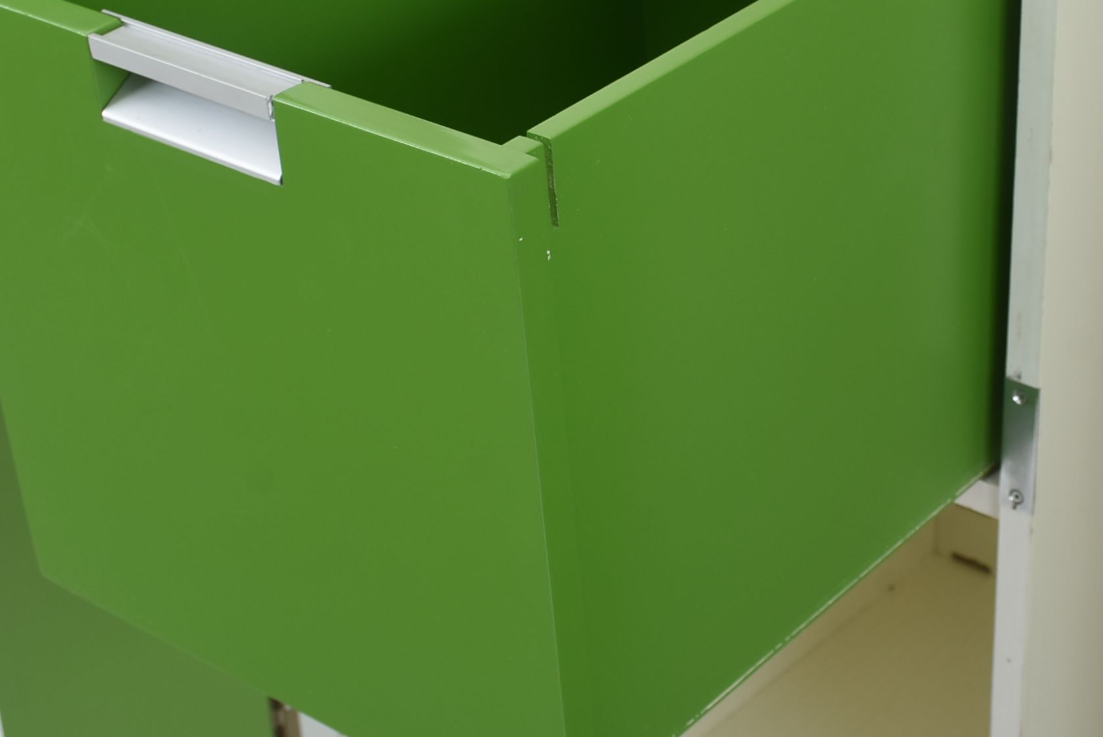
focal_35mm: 86
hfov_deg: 23.5
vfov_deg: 15.9
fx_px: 2637
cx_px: 760
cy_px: 254
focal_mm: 32
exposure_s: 1/160
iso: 200
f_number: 9
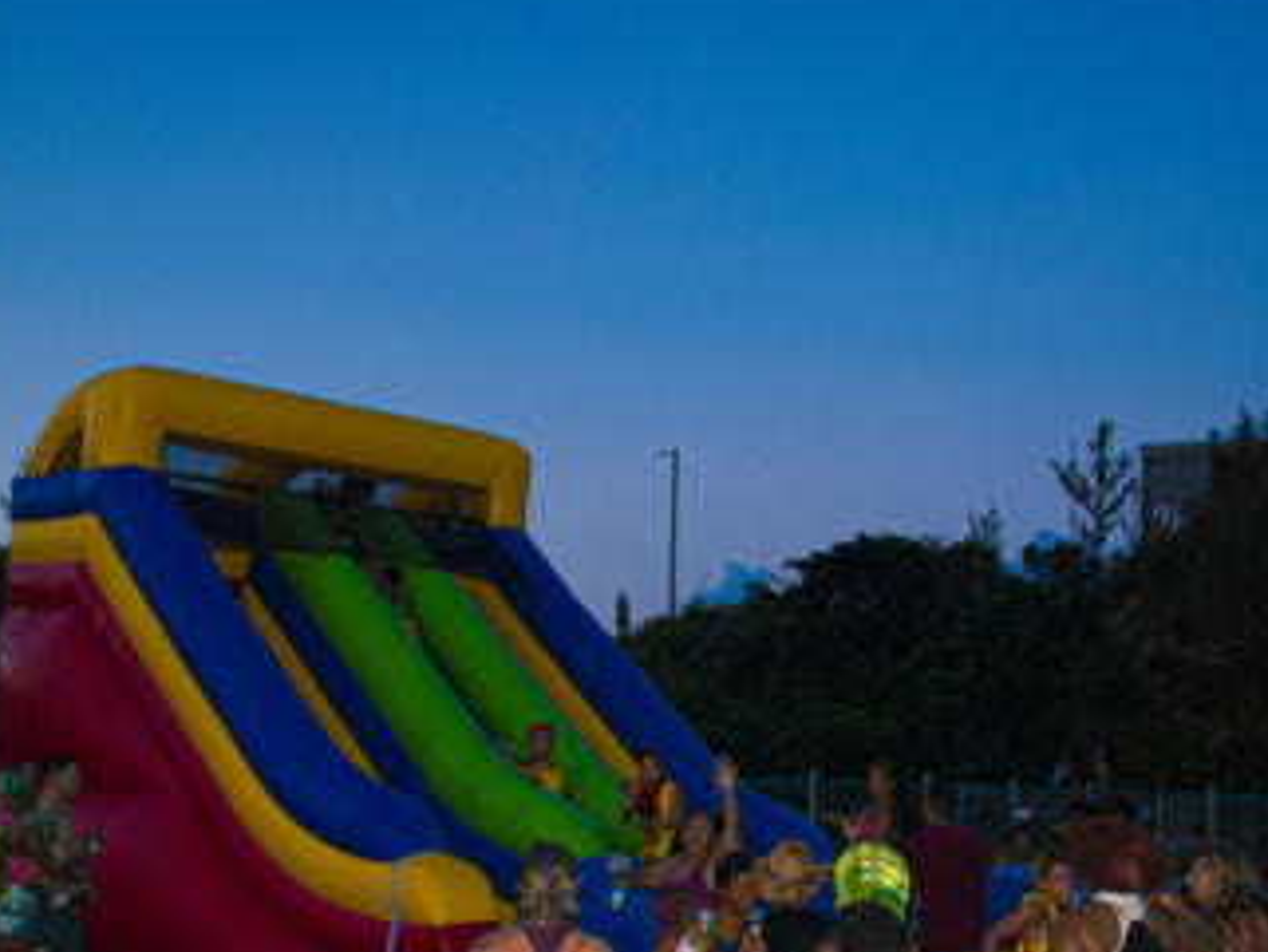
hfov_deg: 35.5
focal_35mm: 54
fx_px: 1979
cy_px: 634
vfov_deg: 26.9
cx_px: 620
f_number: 4
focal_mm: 24
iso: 200
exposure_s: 1/60
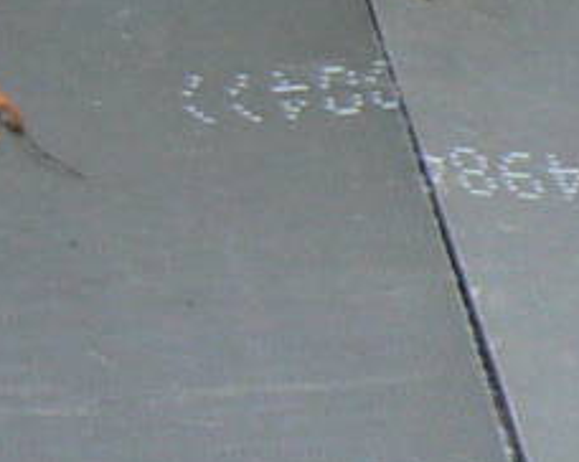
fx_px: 4229
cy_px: 437
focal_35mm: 247
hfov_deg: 7.4
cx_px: 1361
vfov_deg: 6.2
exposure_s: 1/50
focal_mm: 6
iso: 80
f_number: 2.8
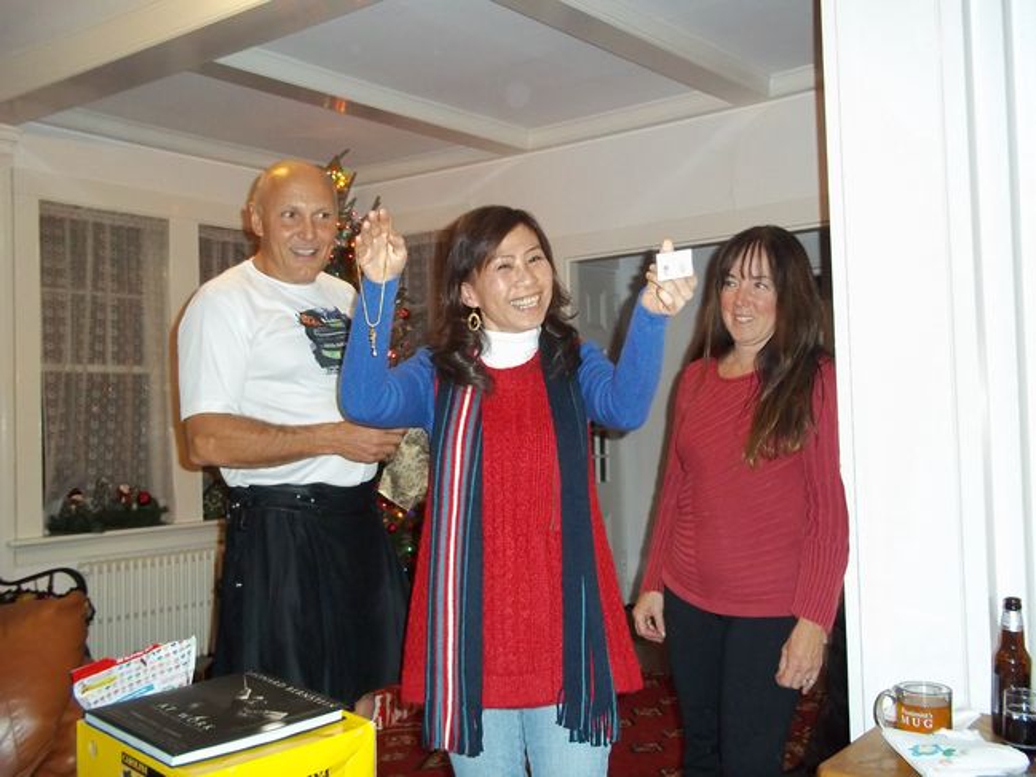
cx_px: 518
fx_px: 1078
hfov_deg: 51.3
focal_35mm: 36
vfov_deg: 39.7
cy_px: 388
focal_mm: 6.5
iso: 400
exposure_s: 1/30
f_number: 3.1
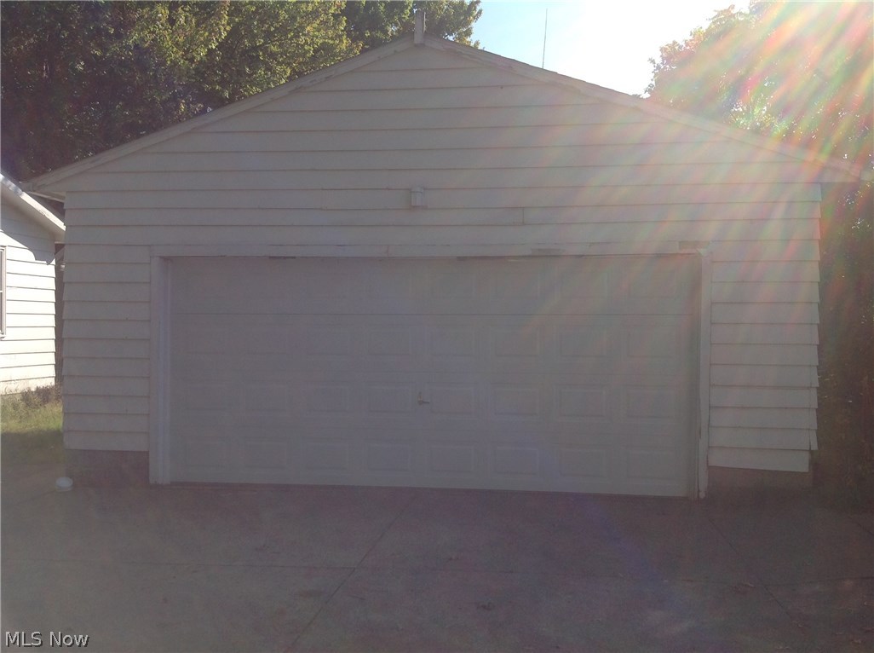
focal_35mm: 35
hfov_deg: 52.7
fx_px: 882
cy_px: 326
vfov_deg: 40.6
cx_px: 437
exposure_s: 1/1439
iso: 50
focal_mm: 4.28
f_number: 2.4
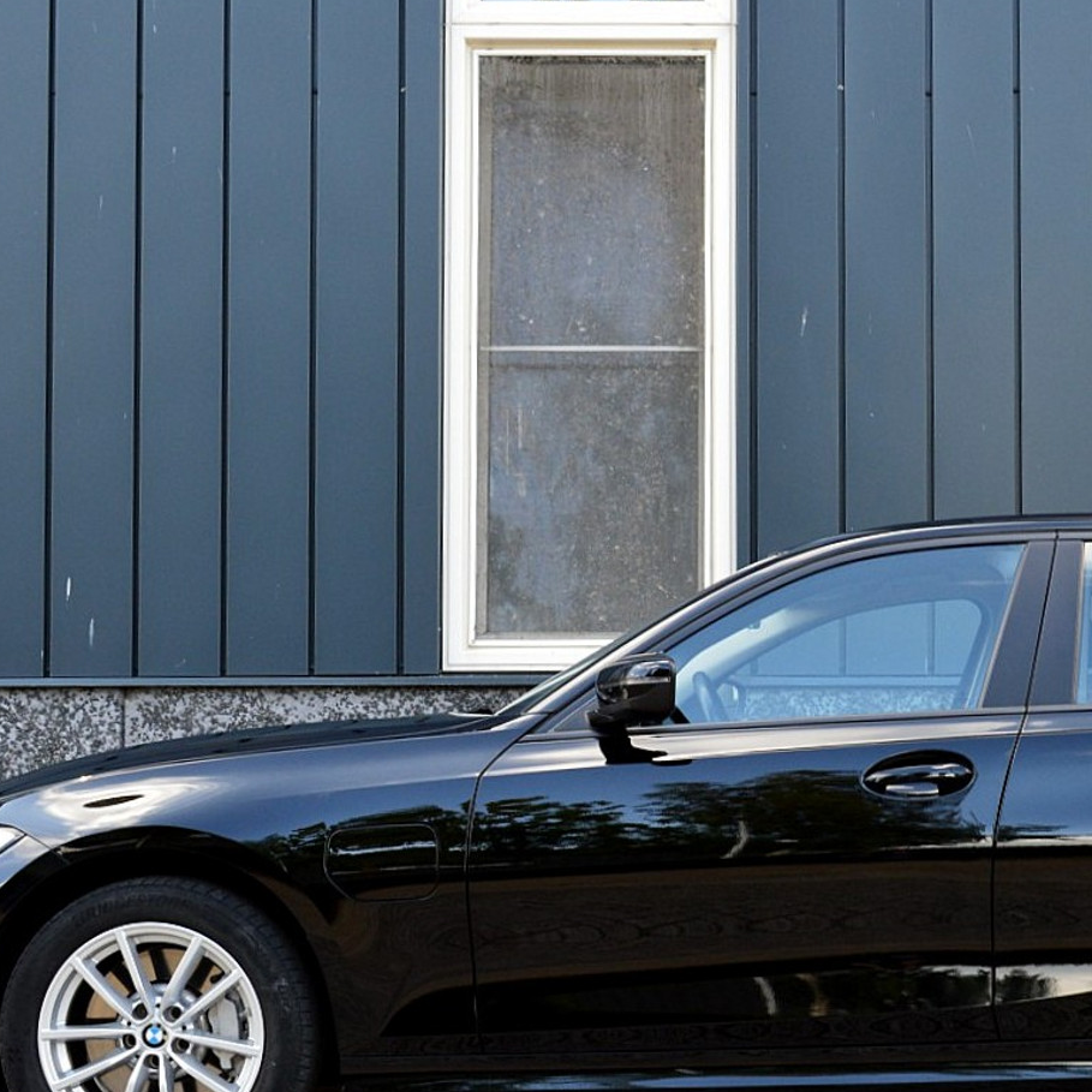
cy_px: 733
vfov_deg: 24.5
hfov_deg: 24.3
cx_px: 882
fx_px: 2498
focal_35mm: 70
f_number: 9
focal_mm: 26
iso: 400
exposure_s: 1/100
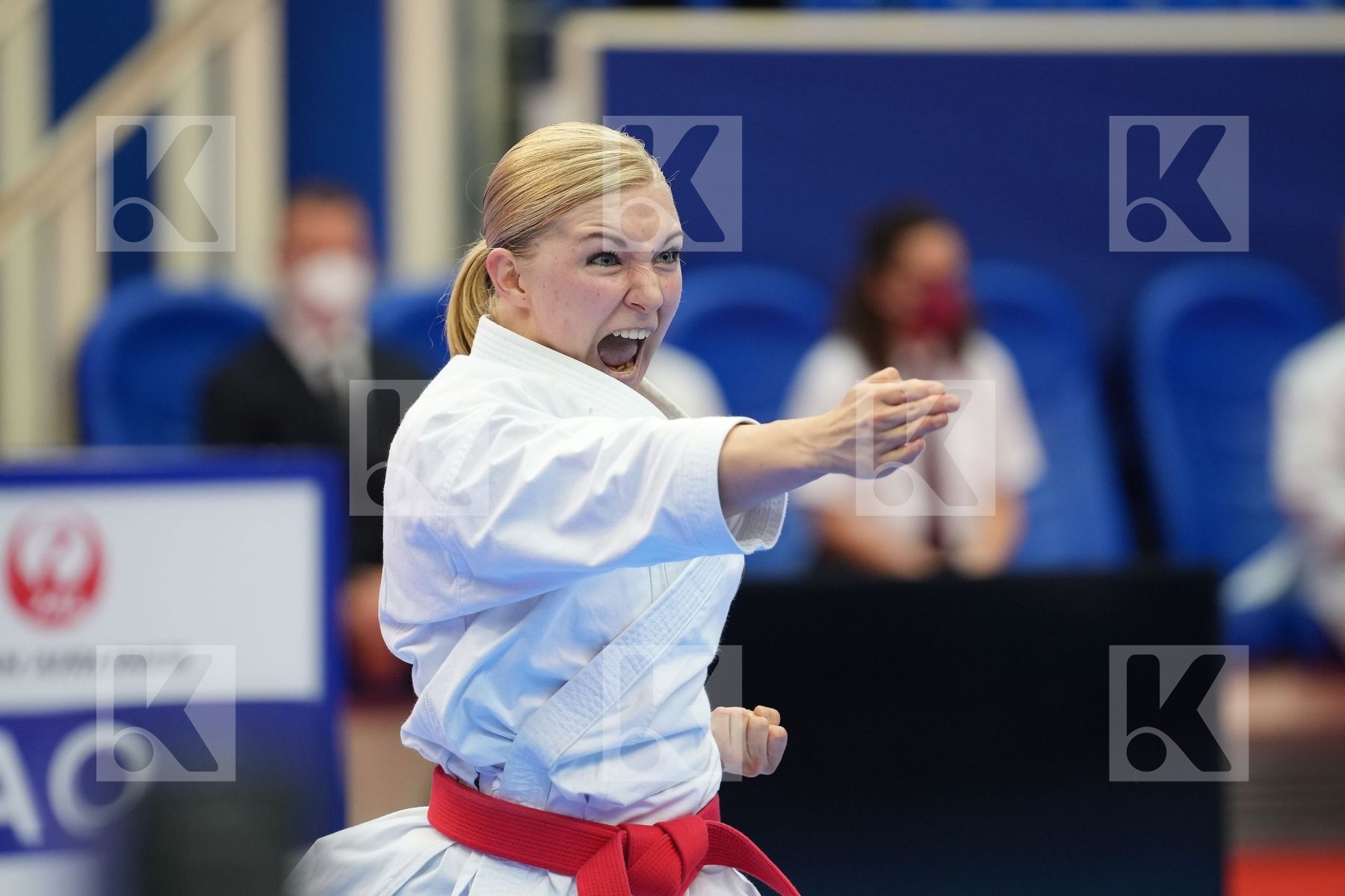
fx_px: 11207
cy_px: 448
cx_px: 672
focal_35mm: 300
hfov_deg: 6.9
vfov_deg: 4.6
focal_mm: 200
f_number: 2.8
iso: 1250
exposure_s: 1/500
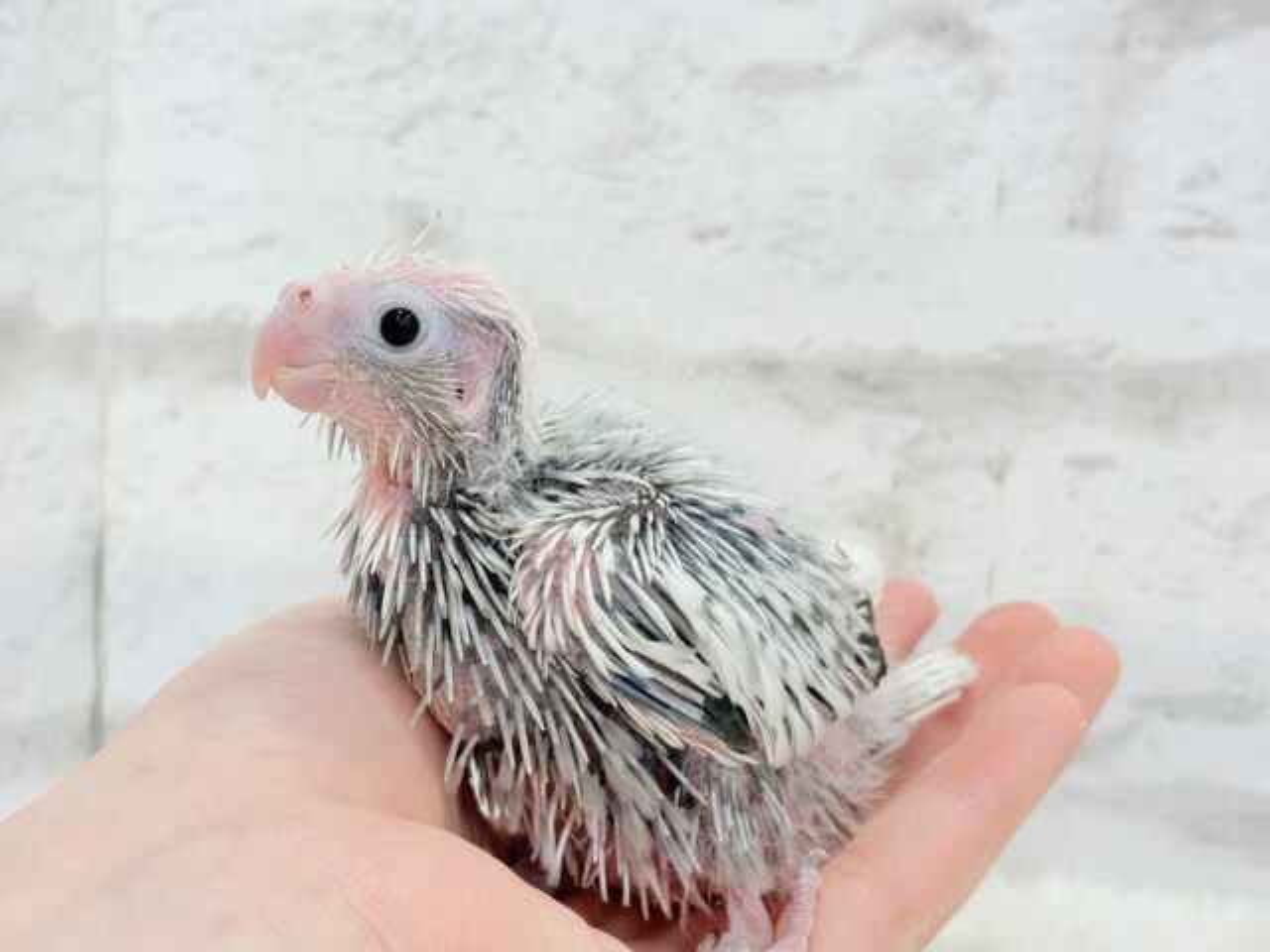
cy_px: 476
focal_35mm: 52
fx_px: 1908
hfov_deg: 36.8
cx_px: 635
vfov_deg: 28.0
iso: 40
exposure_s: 1/50
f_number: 1.6
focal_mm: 5.96
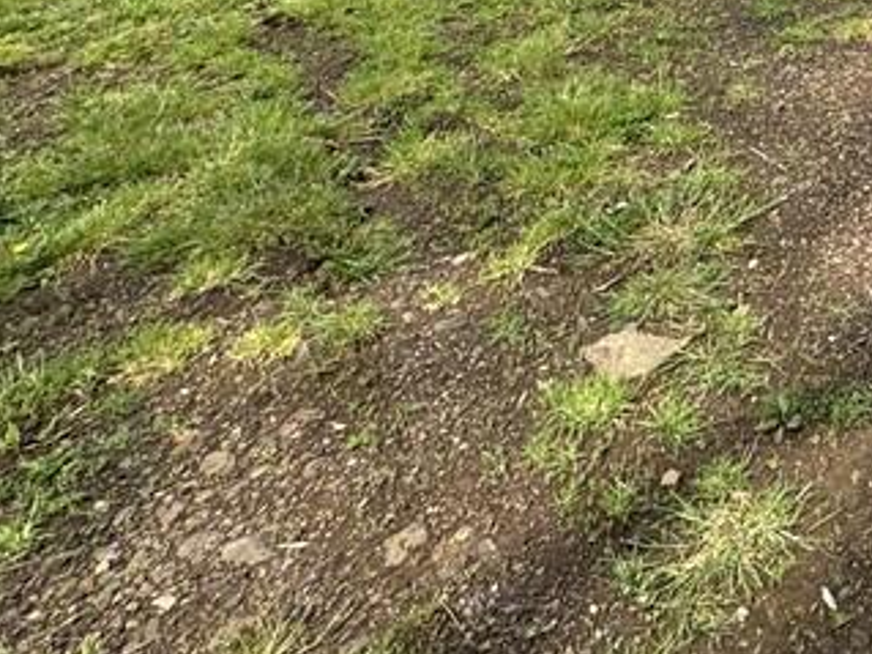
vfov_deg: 23.7
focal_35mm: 45
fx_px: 1133
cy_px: -386
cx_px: 1178
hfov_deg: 31.0
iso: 50
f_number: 2.2
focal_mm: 2.22
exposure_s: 1/2028
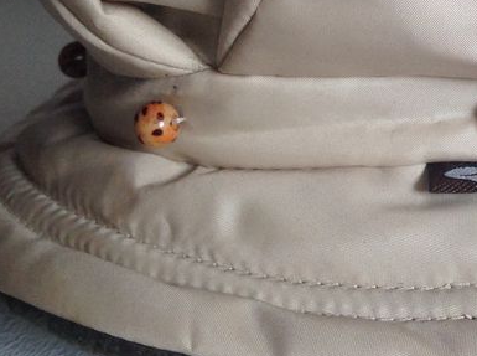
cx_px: 476
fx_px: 1251
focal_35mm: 91
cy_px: 12
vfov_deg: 15.9
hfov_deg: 20.9
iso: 100
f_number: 2.4
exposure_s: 1/120
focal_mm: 4.28
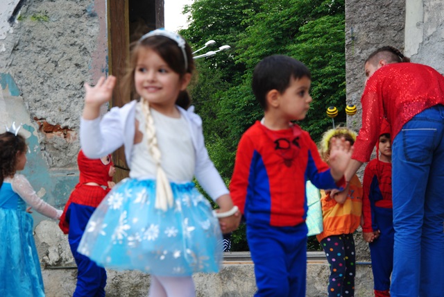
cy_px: 148
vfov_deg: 13.1
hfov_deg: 19.4
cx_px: 222
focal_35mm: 105
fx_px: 1296
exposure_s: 1/125
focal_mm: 70
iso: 200
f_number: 7.1
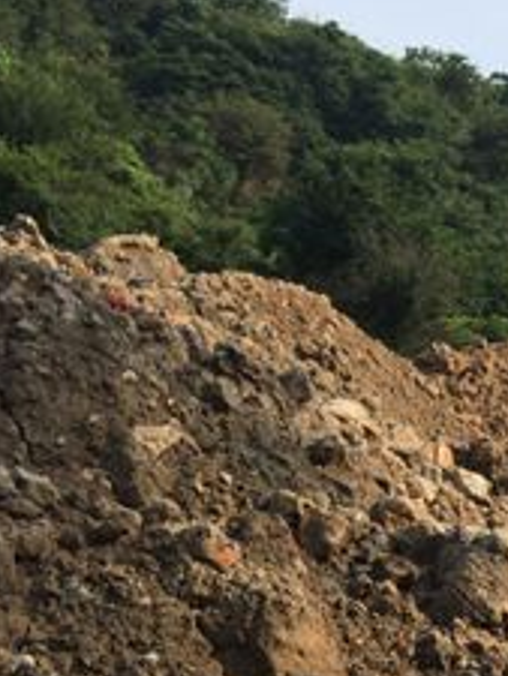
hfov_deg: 16.4
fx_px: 1564
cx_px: 818
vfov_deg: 23.9
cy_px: 568
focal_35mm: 80
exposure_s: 1/1325
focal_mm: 4.12
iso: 32
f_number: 2.2
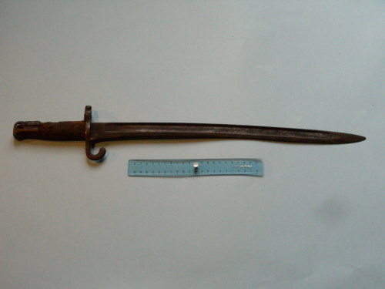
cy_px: 144
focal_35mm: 70
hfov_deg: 27.8
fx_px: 779
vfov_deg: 21.0
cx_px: 192
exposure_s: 1/358
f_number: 5.6
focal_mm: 11.7
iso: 400
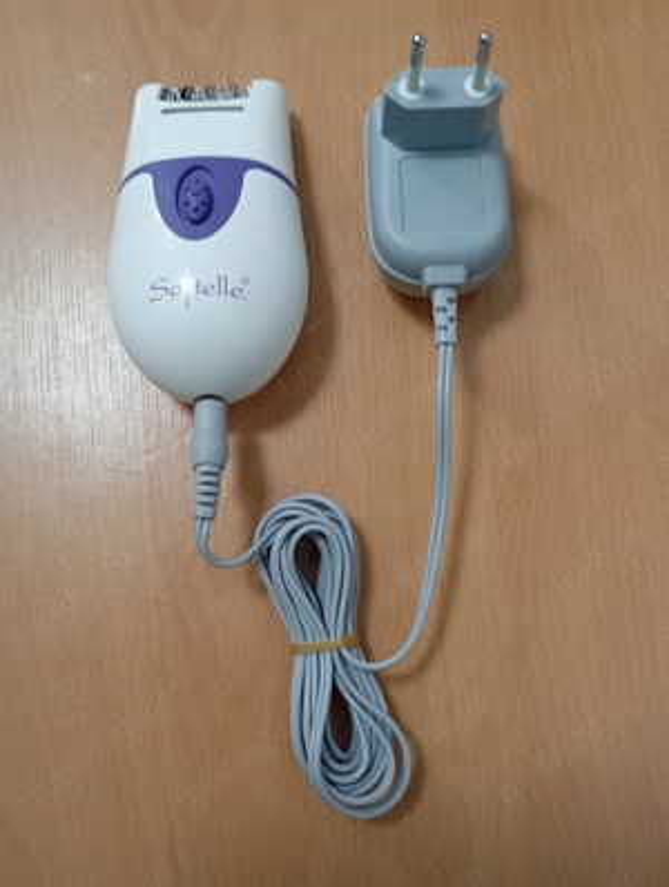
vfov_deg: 63.4
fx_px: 719
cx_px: 334
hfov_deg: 49.9
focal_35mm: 28
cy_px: 444
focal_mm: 4.27
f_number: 1.8
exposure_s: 1/25
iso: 487
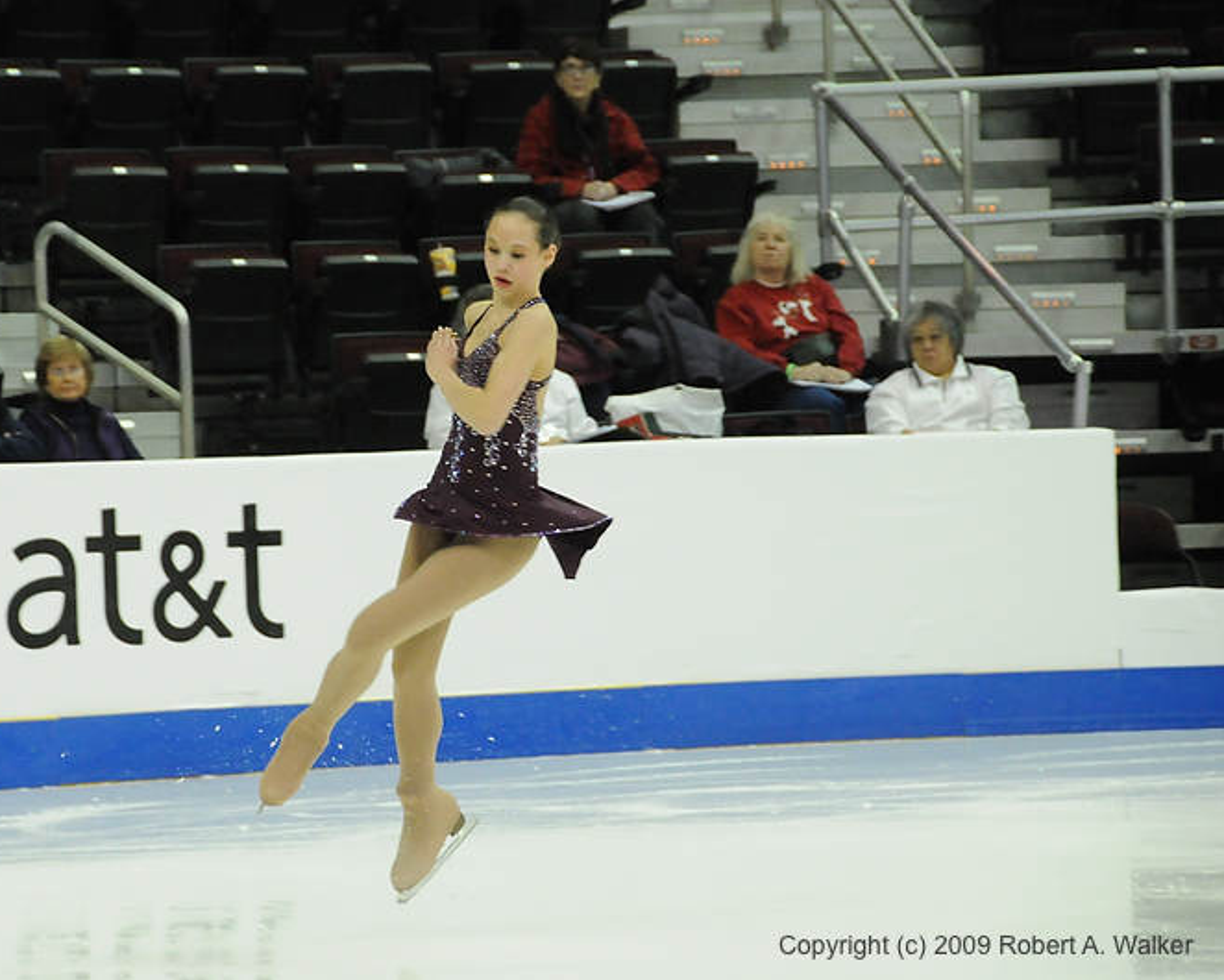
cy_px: 491
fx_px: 8319
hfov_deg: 8.4
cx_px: 490
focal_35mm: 230
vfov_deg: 6.7
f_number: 5.6
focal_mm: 135
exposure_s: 1/800
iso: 3200
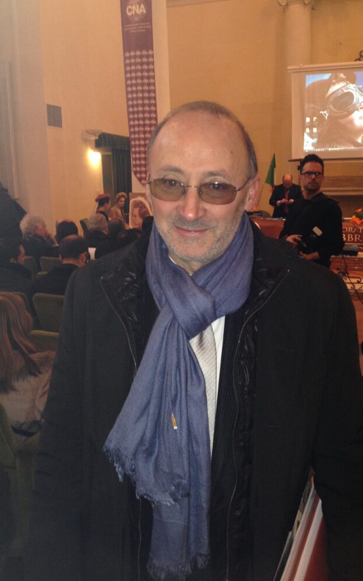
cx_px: 206
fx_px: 601
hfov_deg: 33.5
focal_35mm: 38
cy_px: 290
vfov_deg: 51.5
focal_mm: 4.28
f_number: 2.4
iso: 100
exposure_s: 1/16
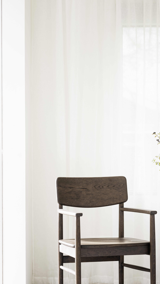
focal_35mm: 129
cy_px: 153
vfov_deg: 16.6
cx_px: 102
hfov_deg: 9.4
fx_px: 973
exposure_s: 1/200
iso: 320
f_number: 3.5
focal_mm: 85
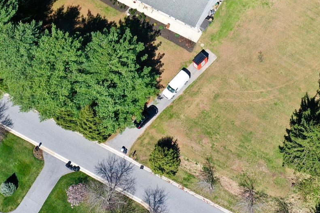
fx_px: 649
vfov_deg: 17.8
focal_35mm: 73
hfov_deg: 27.5
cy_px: -38
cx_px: 214
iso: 100
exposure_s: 1/500
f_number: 5.6
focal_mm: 10.26
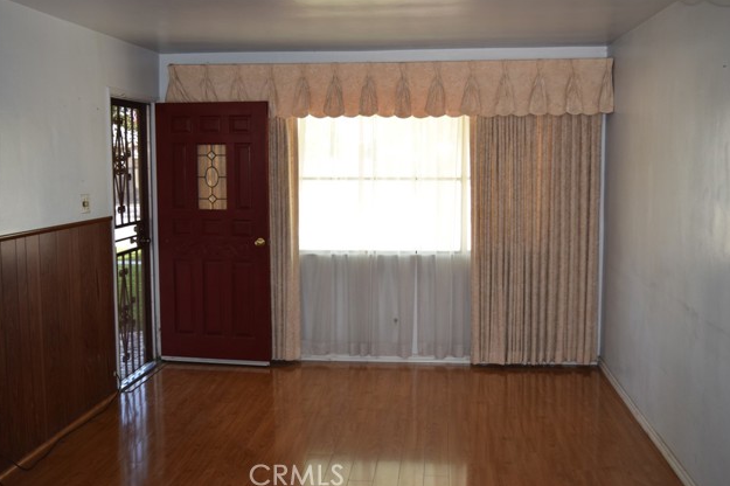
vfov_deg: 32.2
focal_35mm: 42
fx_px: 841
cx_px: 368
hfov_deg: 46.9
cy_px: 242
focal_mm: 27
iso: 800
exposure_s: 1/80
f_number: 4.5
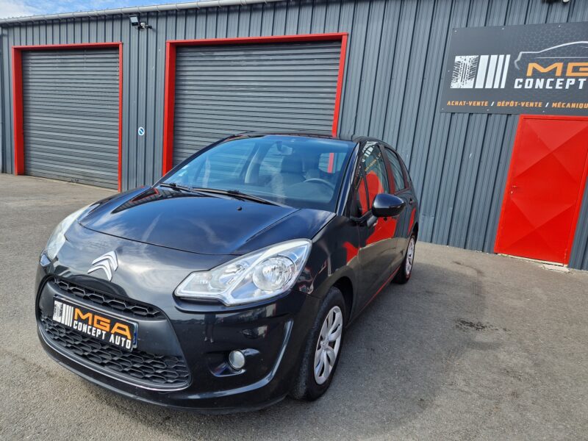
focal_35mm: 23
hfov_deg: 73.9
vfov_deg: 58.9
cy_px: 220
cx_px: 294
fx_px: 391
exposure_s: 1/562
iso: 50
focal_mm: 5.4
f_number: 1.8
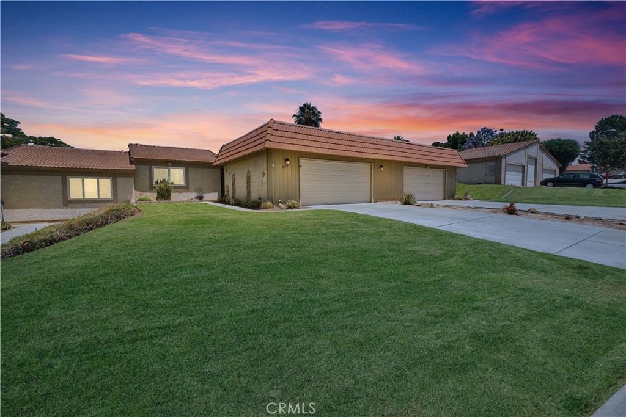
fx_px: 261
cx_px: 313
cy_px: 208
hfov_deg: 100.4
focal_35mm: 15
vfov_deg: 77.3
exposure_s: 1/4400
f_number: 5.6
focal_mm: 10
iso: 800
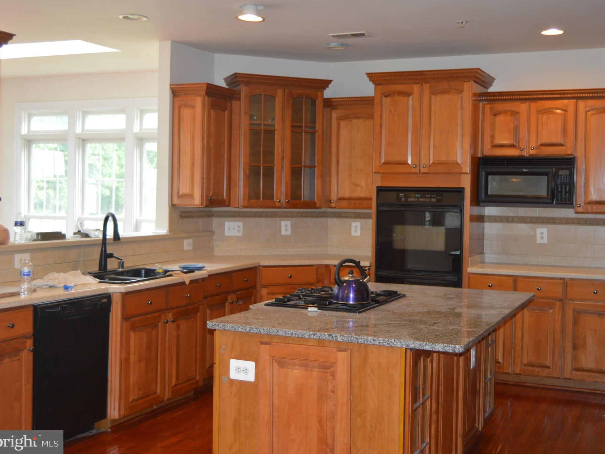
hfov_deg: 43.8
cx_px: 336
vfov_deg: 33.6
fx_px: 752
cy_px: 224
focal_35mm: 43
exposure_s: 1/60
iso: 500
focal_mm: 26
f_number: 4
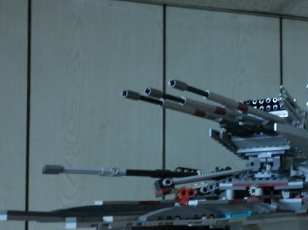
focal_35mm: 74
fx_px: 658
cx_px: 273
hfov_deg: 25.6
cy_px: 184
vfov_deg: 19.7
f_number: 3.3
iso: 200
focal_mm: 7.1
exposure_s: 1/8
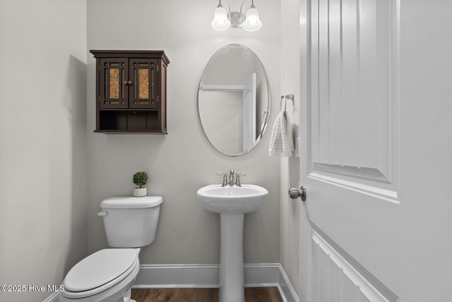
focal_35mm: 16
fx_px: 201
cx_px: 226
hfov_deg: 96.7
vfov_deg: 73.7
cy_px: 151
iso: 400
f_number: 8
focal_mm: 16
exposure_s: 1
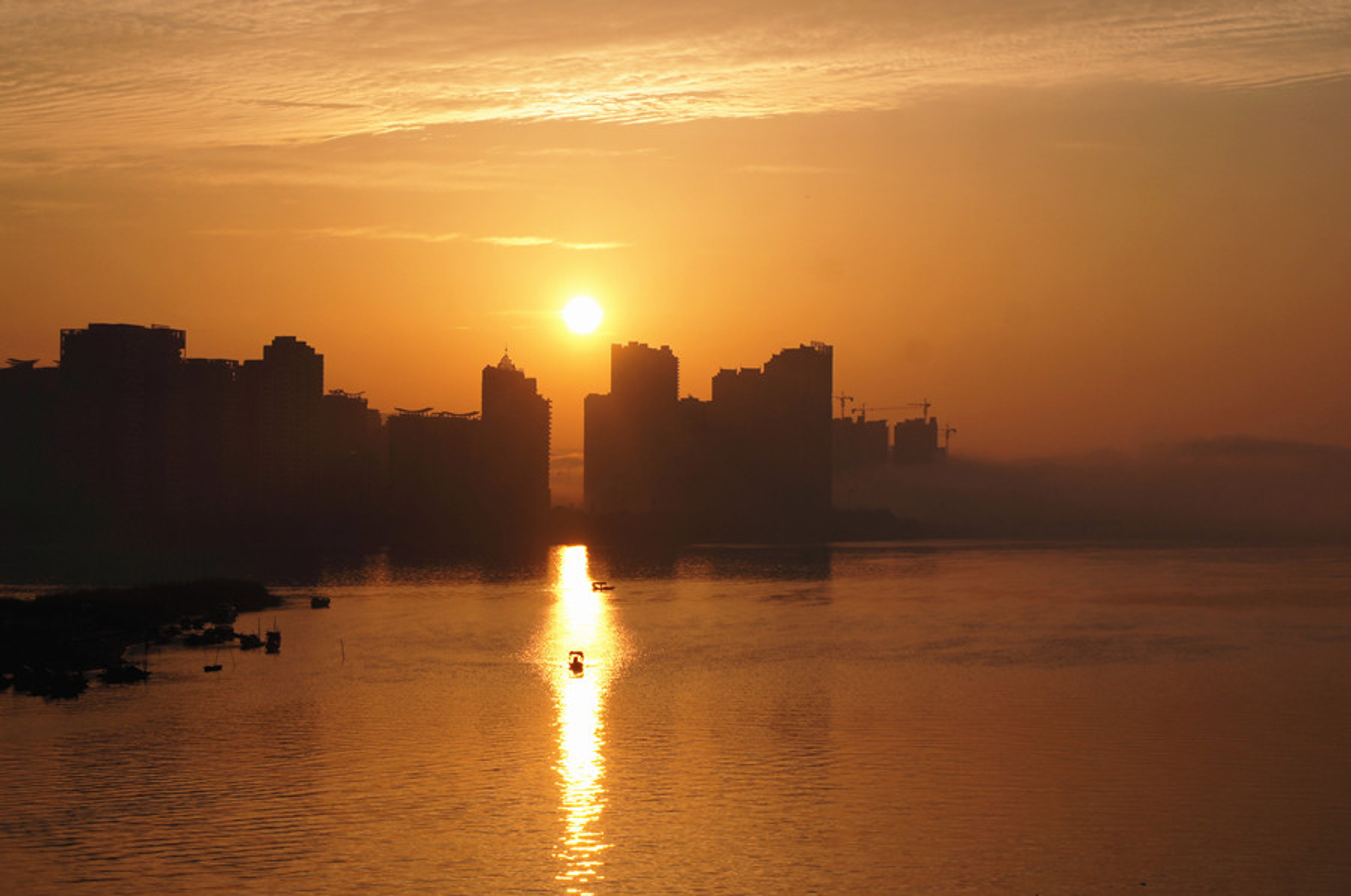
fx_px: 3091
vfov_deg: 16.5
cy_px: 448
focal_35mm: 82
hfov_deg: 24.7
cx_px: 676
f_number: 8
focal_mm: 55
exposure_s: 1/800
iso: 100
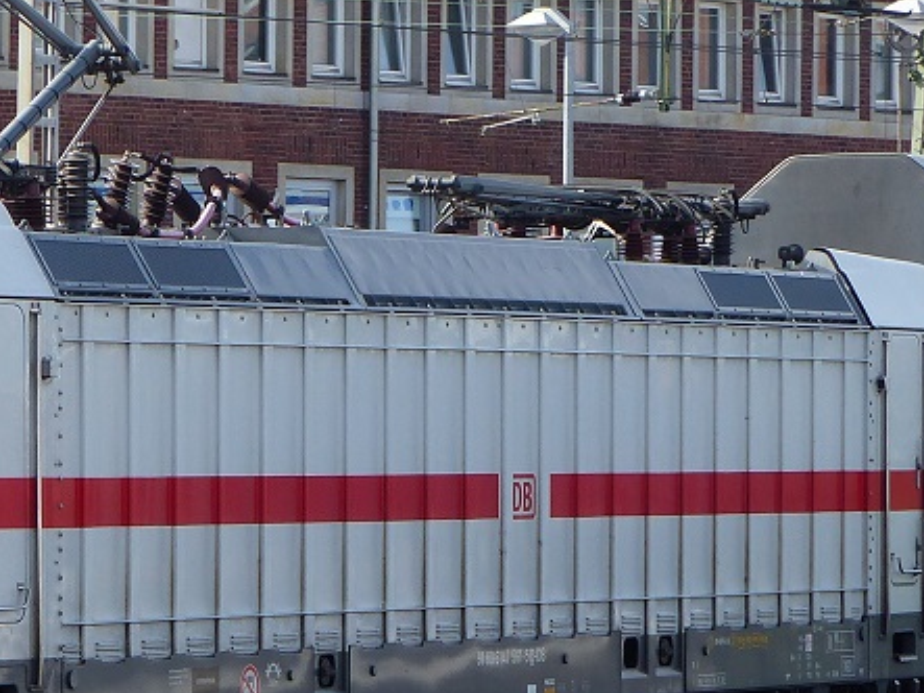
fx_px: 8246
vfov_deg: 4.8
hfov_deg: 6.4
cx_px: 428
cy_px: 445
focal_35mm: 309
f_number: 4
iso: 100
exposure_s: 1/400
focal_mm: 20.5
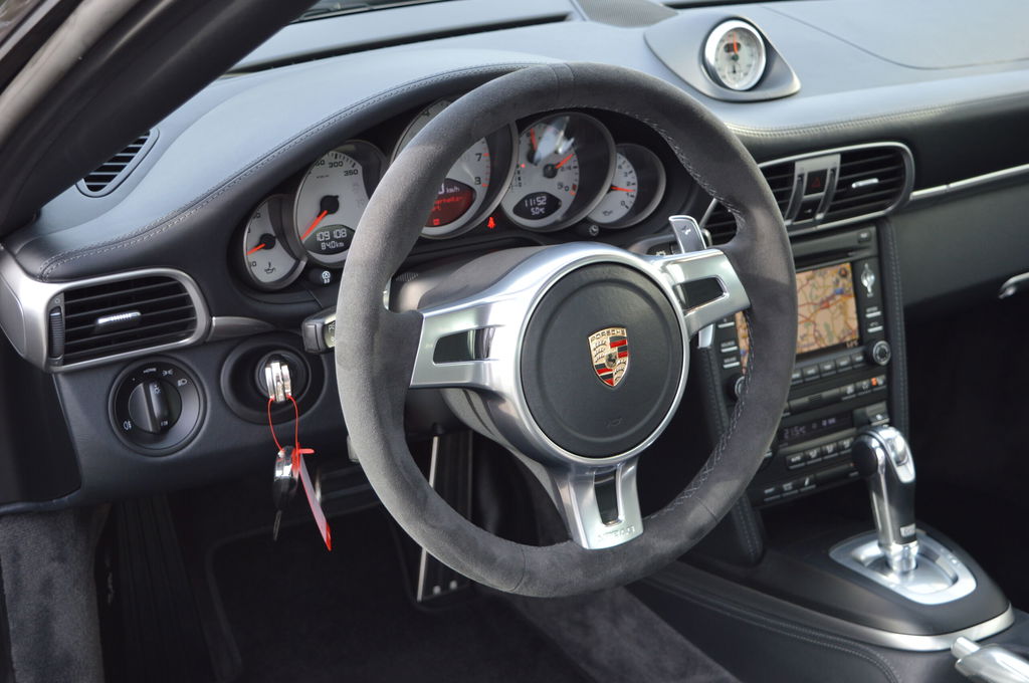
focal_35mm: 57
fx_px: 1627
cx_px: 514
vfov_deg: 23.7
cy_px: 342
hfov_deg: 35.1
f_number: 5.6
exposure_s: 1/125
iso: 320
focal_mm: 38
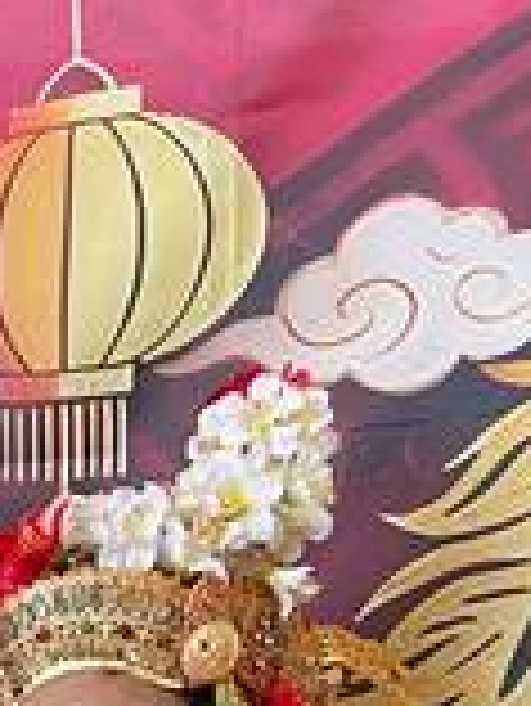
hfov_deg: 11.2
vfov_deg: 14.2
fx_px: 2533
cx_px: -418
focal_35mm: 124
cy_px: 1246
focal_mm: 4.2
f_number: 1.6
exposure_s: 1/60
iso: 80
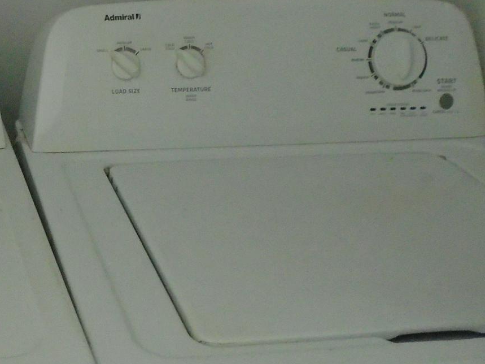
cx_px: 16
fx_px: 869
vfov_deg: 23.6
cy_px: 222
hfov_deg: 29.4
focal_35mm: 62
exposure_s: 1/60
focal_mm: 4.6
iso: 640
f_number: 3.2
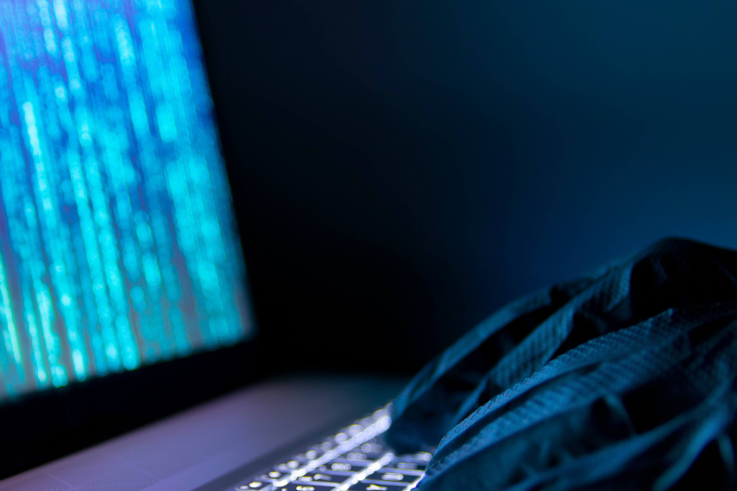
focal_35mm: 82
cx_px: 285
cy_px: 330
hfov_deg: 24.7
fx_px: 1678
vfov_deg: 16.6
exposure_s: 1
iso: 100
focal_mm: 38
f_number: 2.8
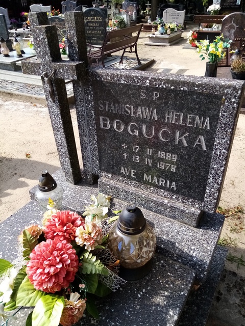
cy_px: 163
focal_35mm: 26
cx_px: 122
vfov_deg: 67.3
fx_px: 245
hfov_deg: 53.1
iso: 103
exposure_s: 1/629
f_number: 1.8
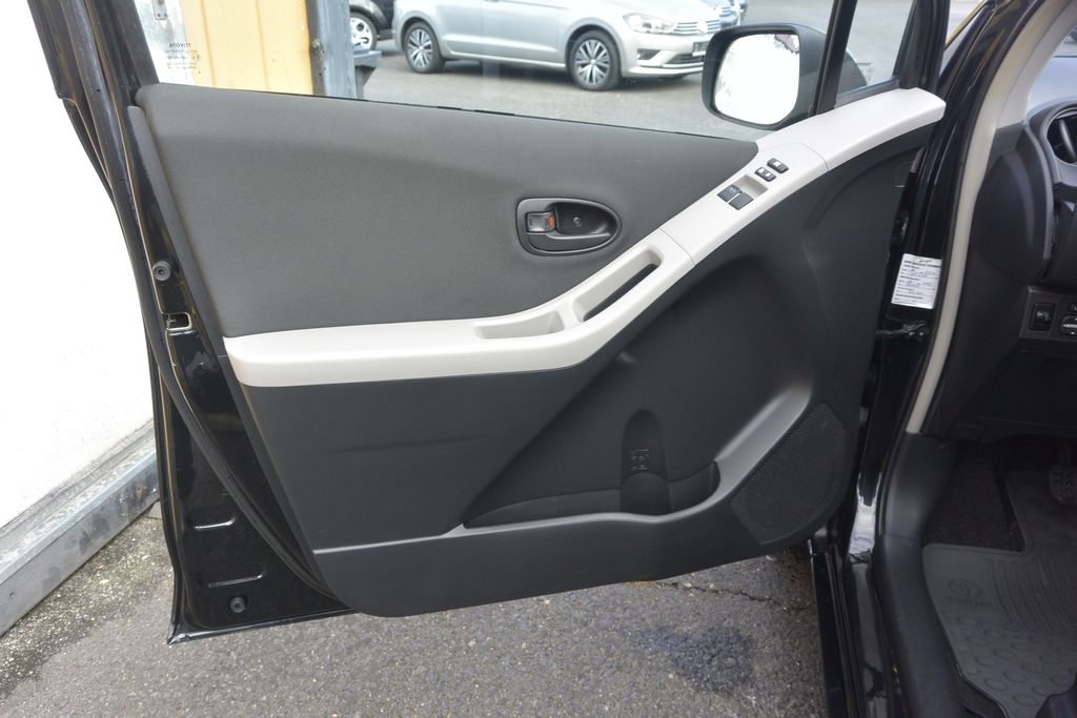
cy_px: 359
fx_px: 808
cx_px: 538
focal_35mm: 27
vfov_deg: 47.9
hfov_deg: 67.4
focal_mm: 10
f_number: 3.5
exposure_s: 1/250
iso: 200
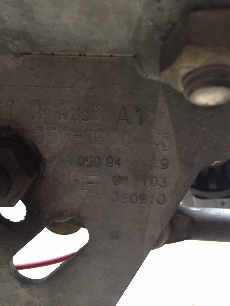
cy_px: 153
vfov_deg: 61.7
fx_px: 257
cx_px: 115
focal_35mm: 29
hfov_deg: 48.2
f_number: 2.2
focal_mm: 4.15
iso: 250
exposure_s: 1/20
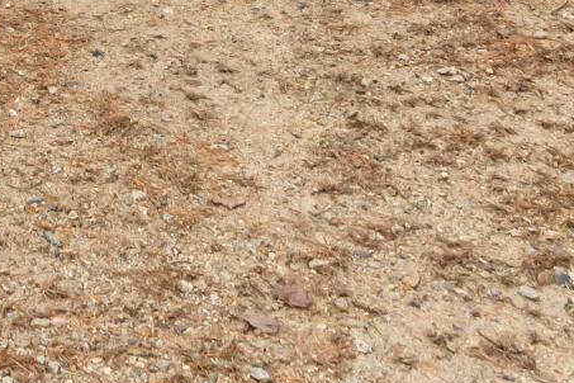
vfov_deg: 9.3
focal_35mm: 106
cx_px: -220
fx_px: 1690
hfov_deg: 17.7
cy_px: -871
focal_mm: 16
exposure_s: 1/250
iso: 800
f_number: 8
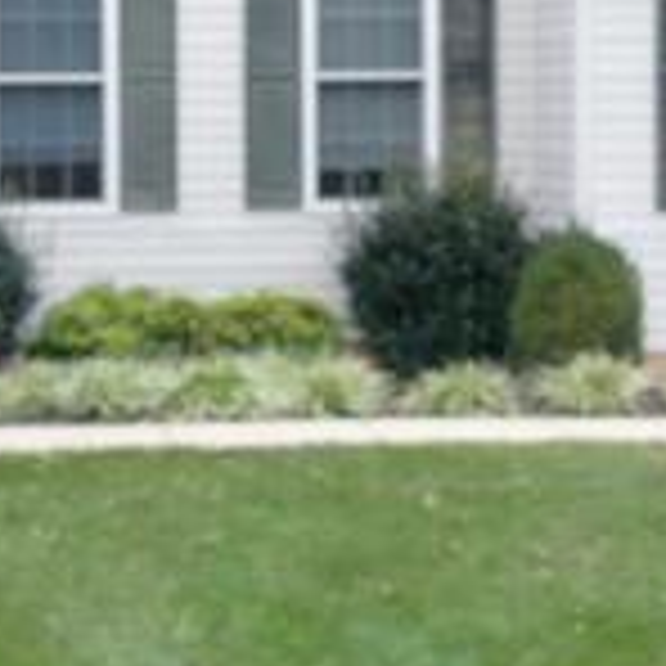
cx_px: 0
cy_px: 308
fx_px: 3592
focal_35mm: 165
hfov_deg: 10.5
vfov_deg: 10.6
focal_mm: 10.26
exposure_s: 1/15
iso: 800
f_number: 5.6
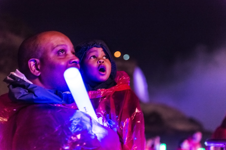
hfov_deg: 30.1
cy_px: 74
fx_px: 421
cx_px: 112
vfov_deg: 20.3
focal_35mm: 67
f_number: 2.8
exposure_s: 1/25
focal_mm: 66
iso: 5000
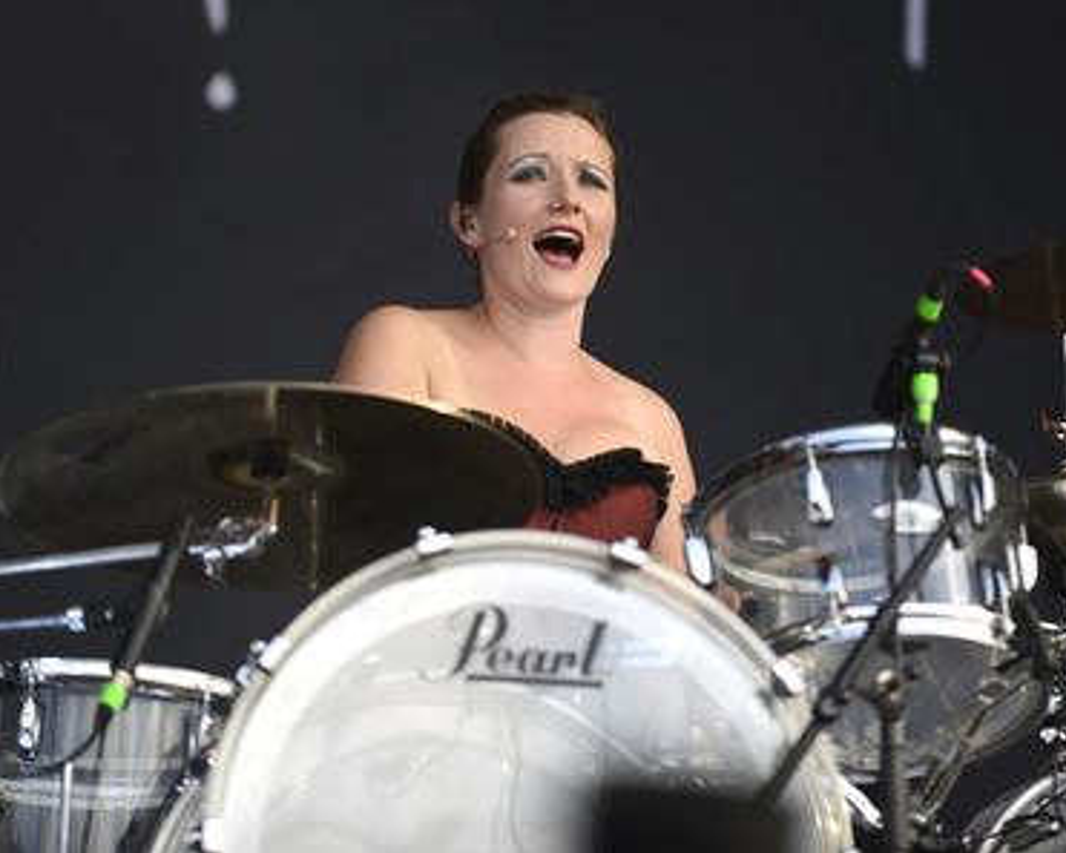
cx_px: 550
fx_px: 7195
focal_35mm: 228
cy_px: 425
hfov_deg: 8.5
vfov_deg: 6.8
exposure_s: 1/400
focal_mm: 200
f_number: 2.8
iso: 100
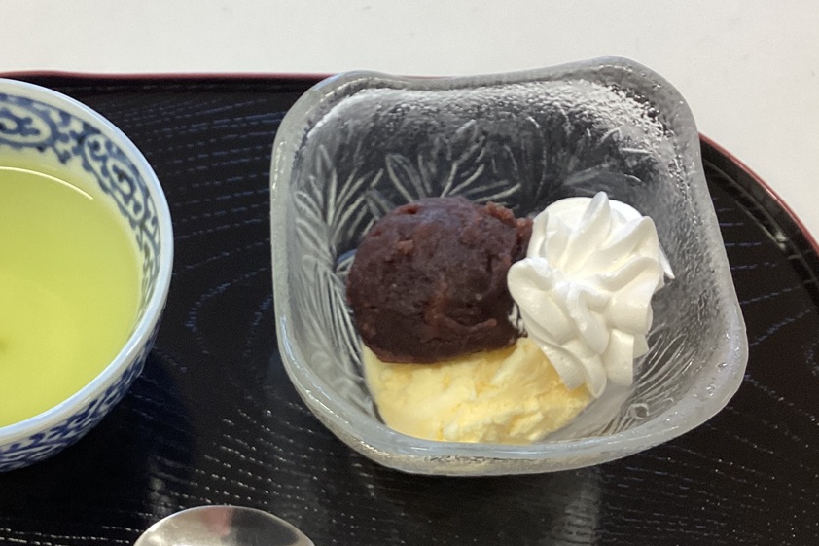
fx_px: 1137
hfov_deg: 39.2
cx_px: 278
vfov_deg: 27.0
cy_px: 300
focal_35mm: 50
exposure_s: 1/60
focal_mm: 3.3
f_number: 2.4
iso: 80
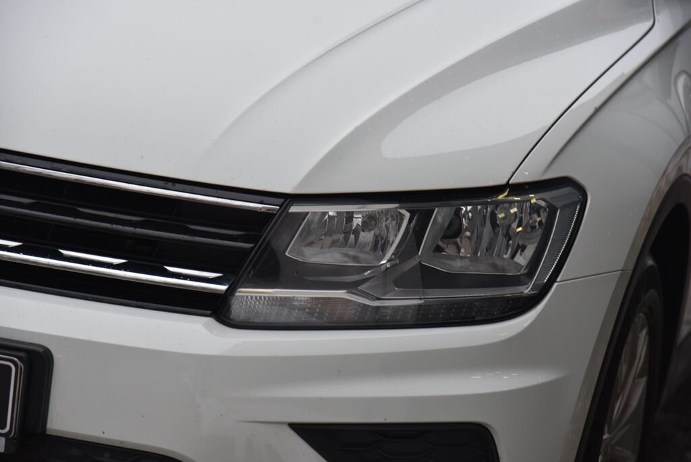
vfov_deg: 11.4
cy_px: 231
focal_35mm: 120
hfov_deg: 17.1
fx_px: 2305
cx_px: 346
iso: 500
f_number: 5
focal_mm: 120
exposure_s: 1/100
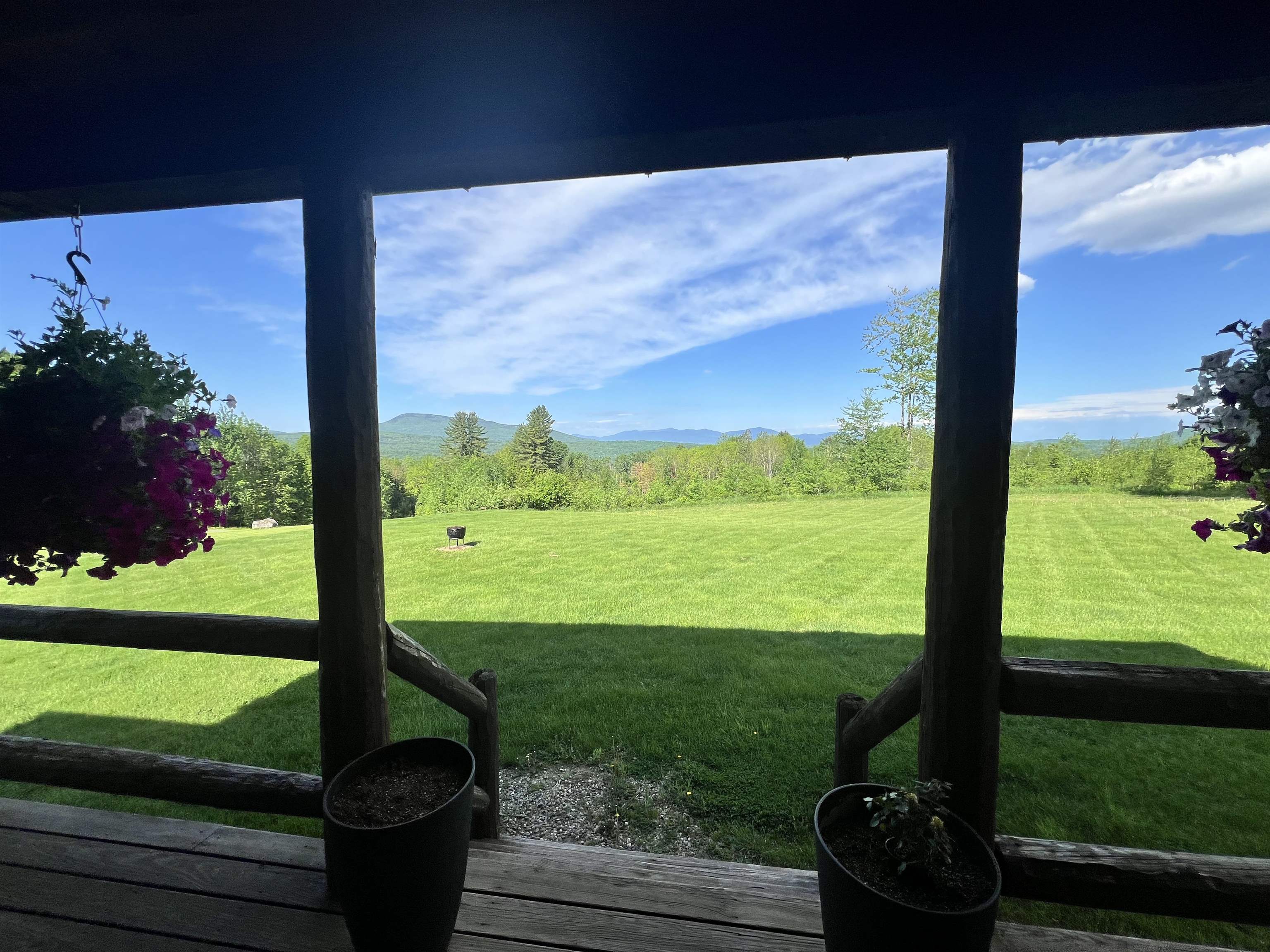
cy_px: 476
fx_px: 477
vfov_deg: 89.9
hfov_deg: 106.2
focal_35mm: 13
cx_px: 635
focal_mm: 1.57
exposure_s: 1/1672
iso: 32
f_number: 1.8
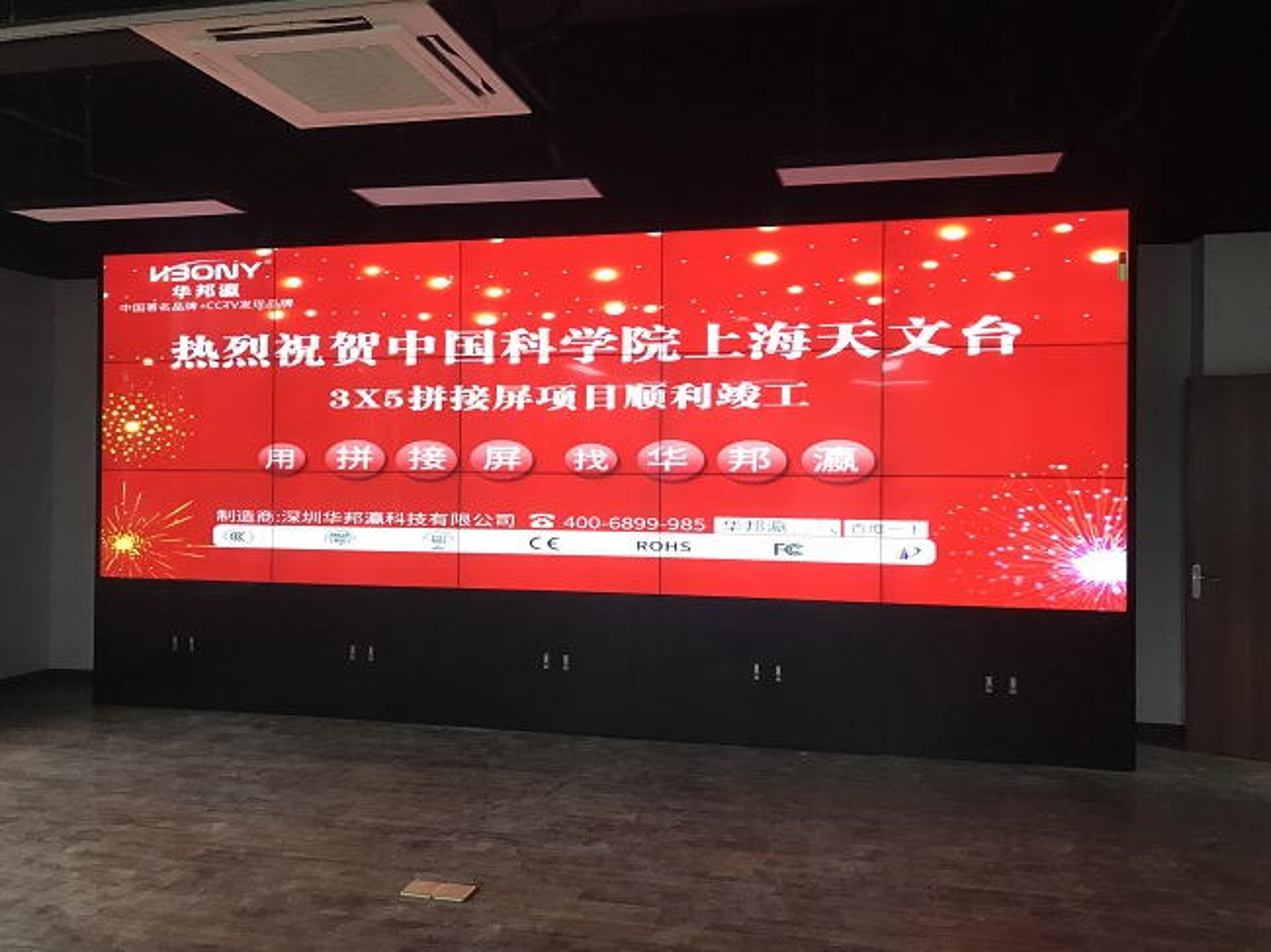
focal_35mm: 28
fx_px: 1028
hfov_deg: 63.5
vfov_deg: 49.7
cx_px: 636
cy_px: 476
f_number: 1.8
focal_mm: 3.99
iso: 40
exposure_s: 1/30
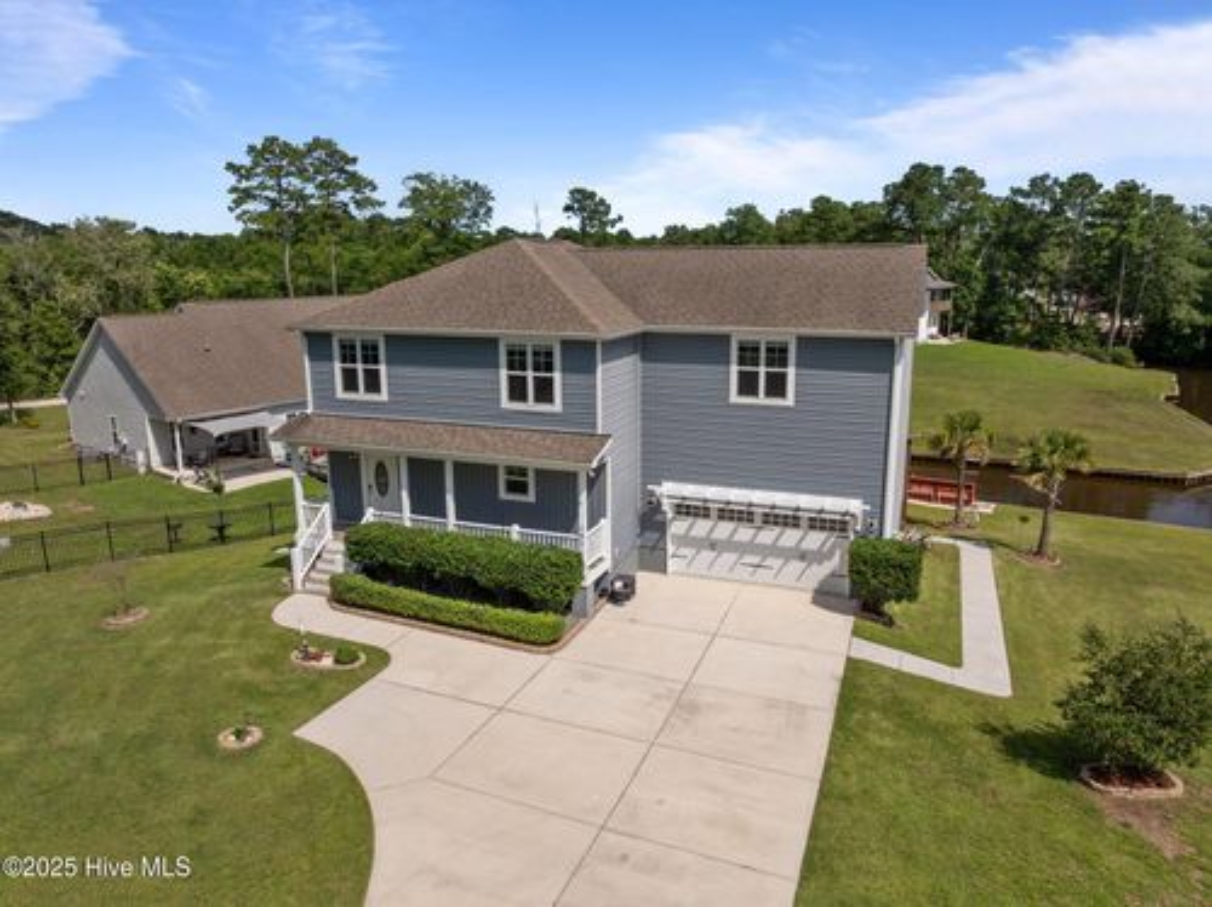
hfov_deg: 71.6
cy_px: 454
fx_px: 839
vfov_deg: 56.7
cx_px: 606
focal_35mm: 24
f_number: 6.3
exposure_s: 1/1000
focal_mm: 12.29
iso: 100
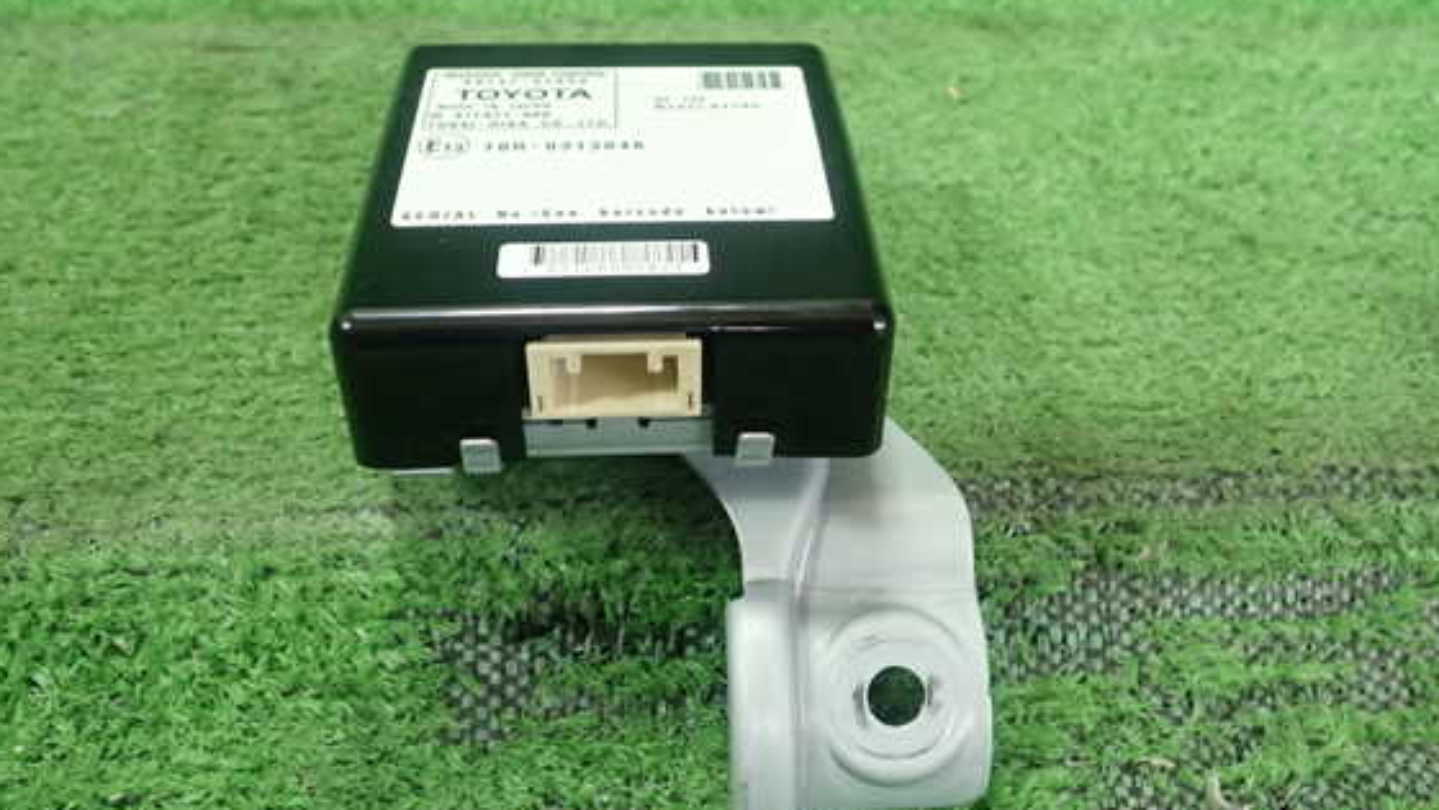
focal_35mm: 35
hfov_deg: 56.6
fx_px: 1335
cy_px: 460
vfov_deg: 33.7
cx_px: 717
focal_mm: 5.5
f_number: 2.3
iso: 320
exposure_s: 1/125
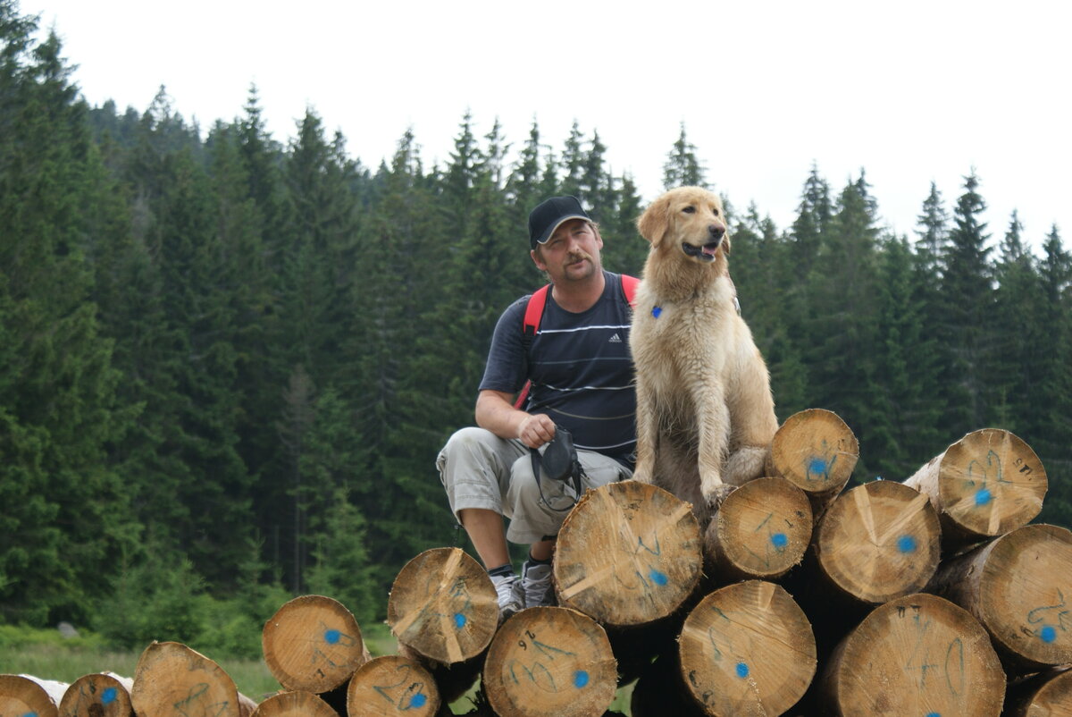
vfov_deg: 13.1
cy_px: 358
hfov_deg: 19.4
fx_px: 3129
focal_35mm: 105
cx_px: 536
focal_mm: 70
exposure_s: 1/125
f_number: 6.3
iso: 100
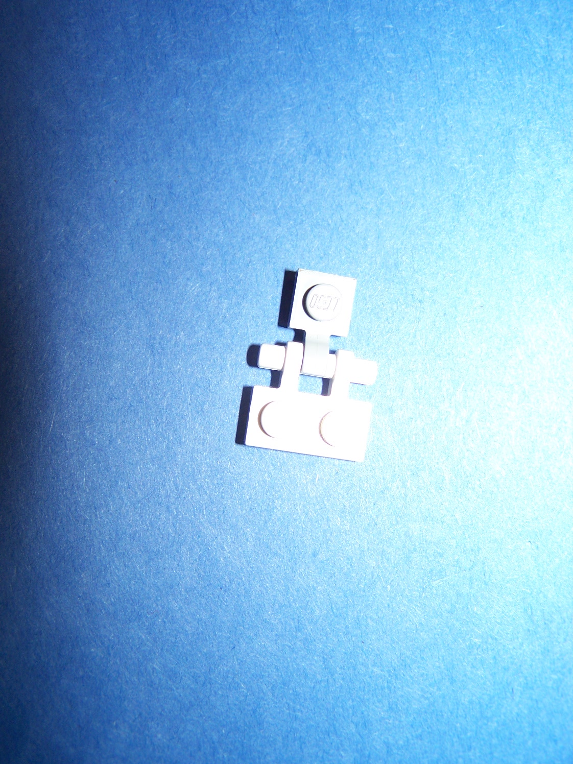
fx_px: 839
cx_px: 286
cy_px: 382
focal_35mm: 38
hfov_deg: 37.7
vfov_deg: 49.0
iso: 80
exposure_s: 1/60
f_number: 2.8
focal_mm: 6.3
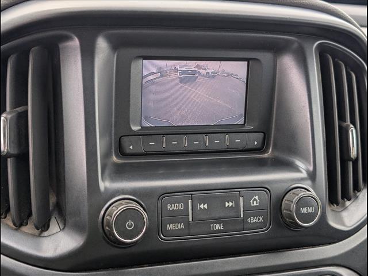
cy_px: 138
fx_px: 521
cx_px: 184
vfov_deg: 29.7
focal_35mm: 49
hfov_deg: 38.9
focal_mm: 6.9
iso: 30
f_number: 1.68
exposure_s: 1/189
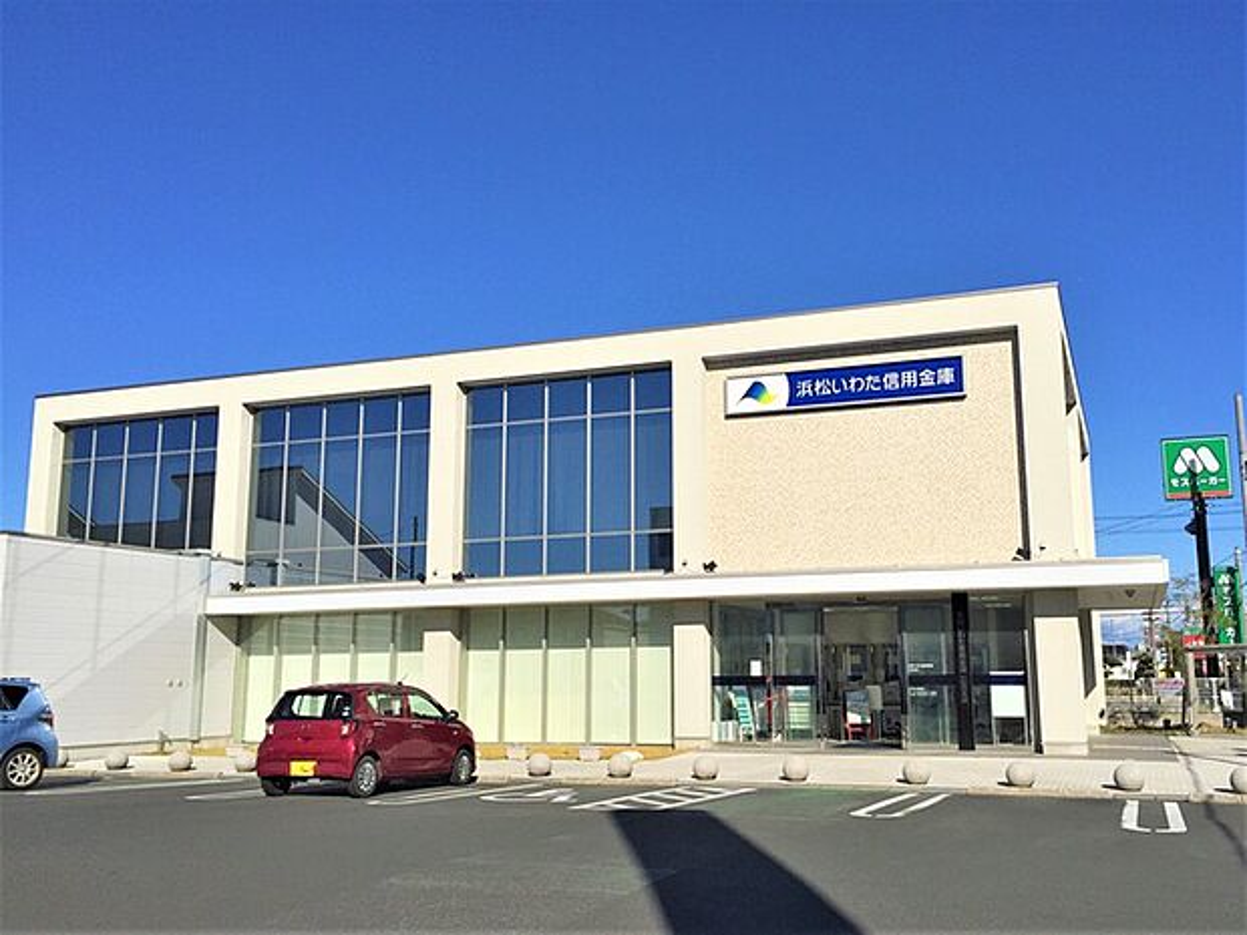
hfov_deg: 61.7
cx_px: 624
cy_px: 468
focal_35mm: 29
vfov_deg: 48.2
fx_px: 1045
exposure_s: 1/5650
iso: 32
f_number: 2.2
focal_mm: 4.15
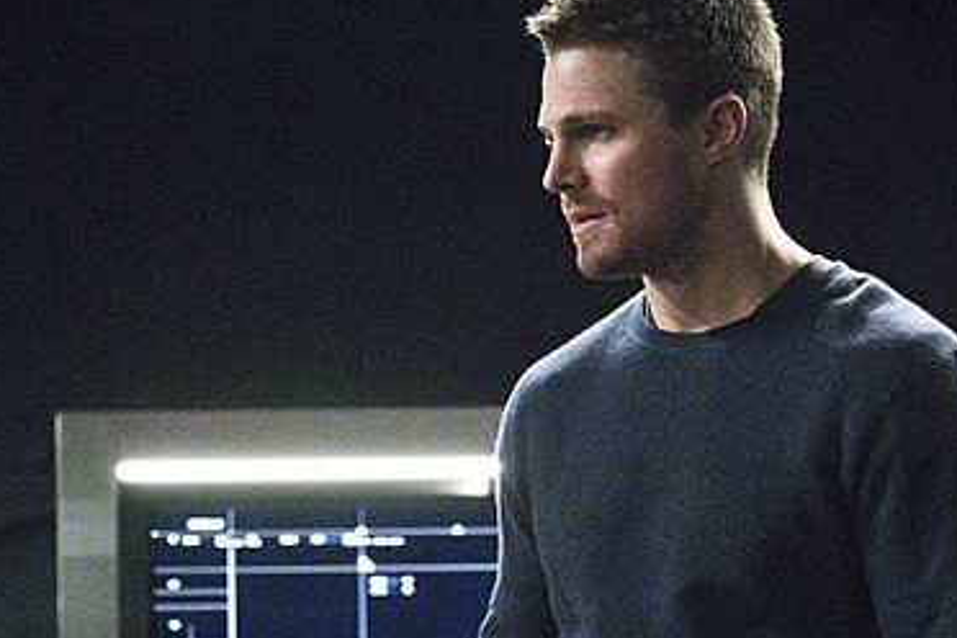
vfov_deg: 6.9
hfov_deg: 10.3
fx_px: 5290
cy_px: 545
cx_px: 247
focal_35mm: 199
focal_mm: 95
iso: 16000
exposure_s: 1/100
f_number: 5.6
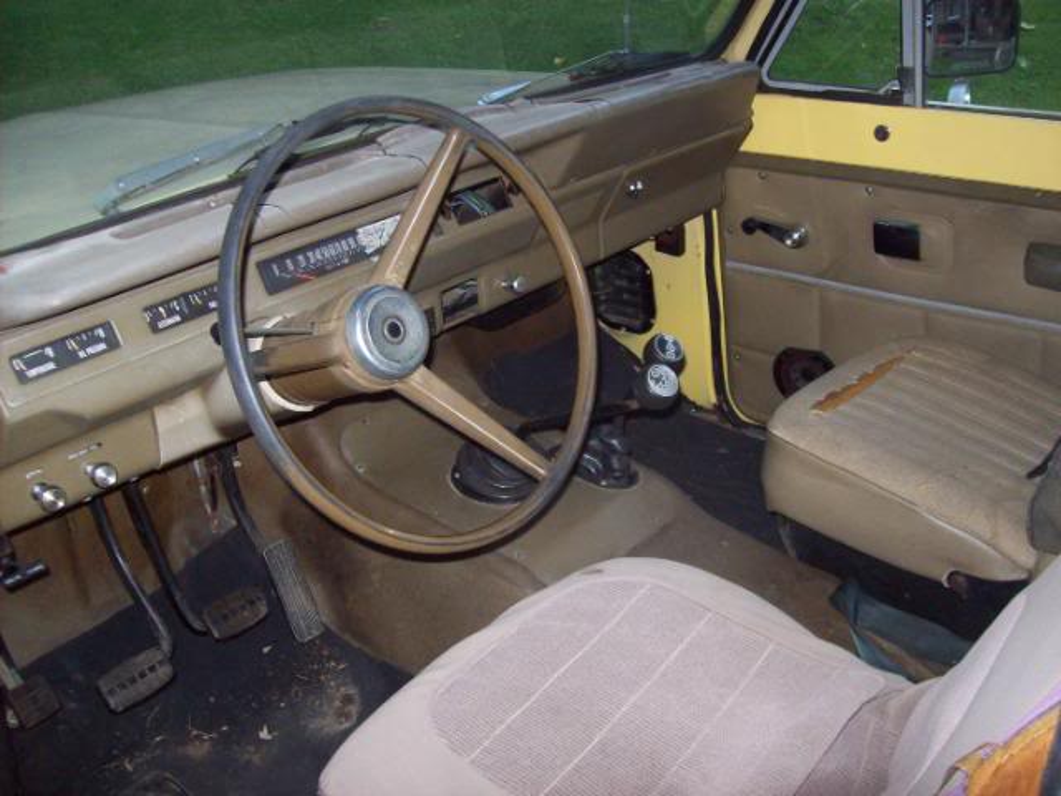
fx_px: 1103
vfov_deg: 39.7
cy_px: 398
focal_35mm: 36
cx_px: 530
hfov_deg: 51.4
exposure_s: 1/64
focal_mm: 6
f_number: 2.7
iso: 200
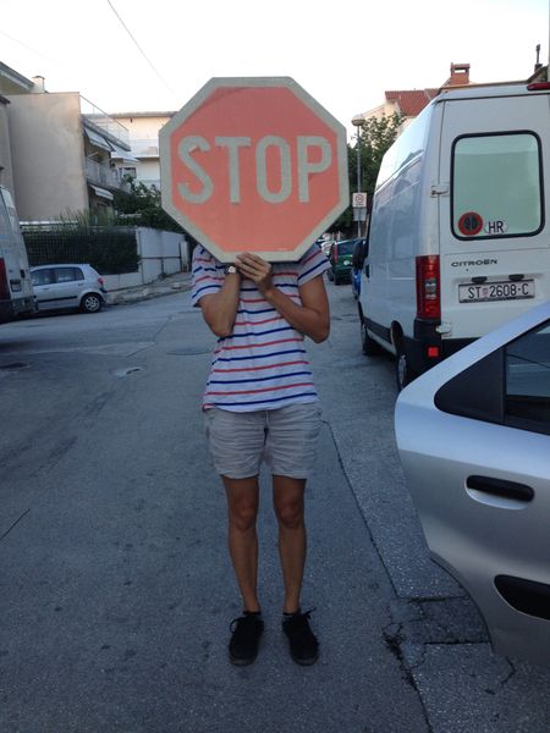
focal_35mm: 35
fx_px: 741
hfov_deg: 40.7
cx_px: 275
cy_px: 366
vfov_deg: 52.6
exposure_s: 1/120
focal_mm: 4.28
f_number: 2.4
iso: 64
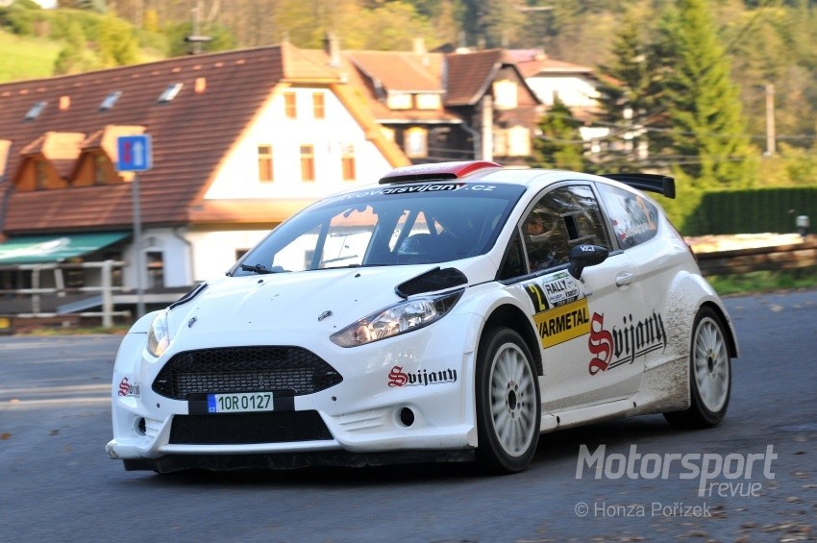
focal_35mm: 105
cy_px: 272
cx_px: 408
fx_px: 2381
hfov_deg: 19.5
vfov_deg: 13.0
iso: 500
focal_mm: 70
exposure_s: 1/500
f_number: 4.5
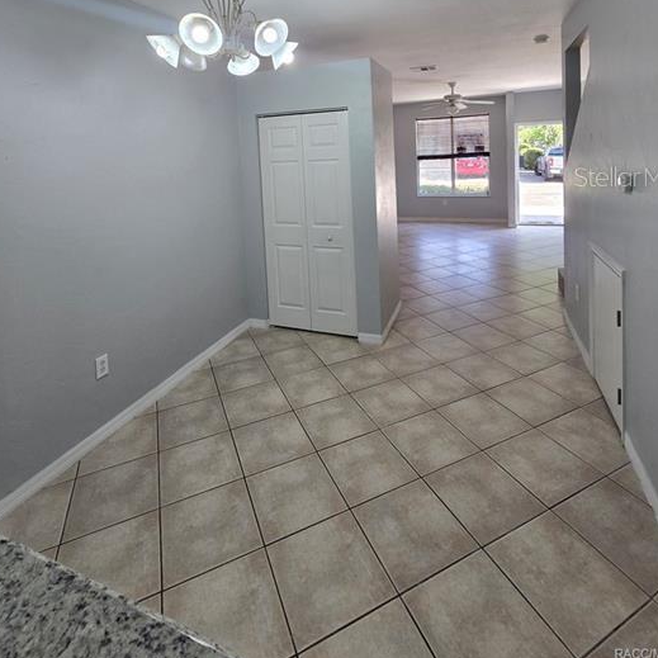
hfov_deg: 84.0
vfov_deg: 78.5
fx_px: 366
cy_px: 176
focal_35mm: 17
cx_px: 328
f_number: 2.2
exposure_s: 1/60
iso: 64
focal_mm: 2.2
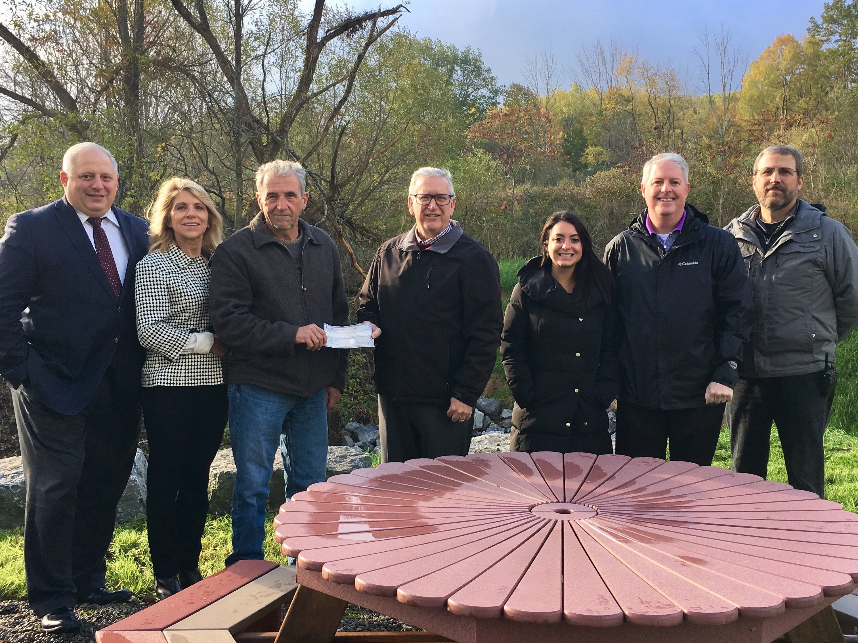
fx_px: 719
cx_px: 429
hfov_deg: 61.7
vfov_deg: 48.2
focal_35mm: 29
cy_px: 322
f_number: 2.2
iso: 25
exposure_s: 1/279
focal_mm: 4.15
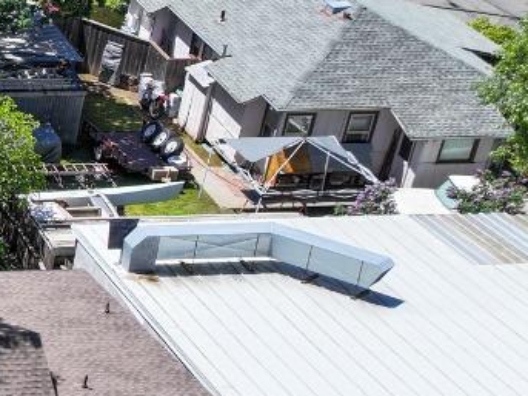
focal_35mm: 105
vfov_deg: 13.9
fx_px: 1601
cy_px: 372
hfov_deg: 15.8
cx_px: -436
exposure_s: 1/2500
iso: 210
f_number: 2.8
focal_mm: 12.29
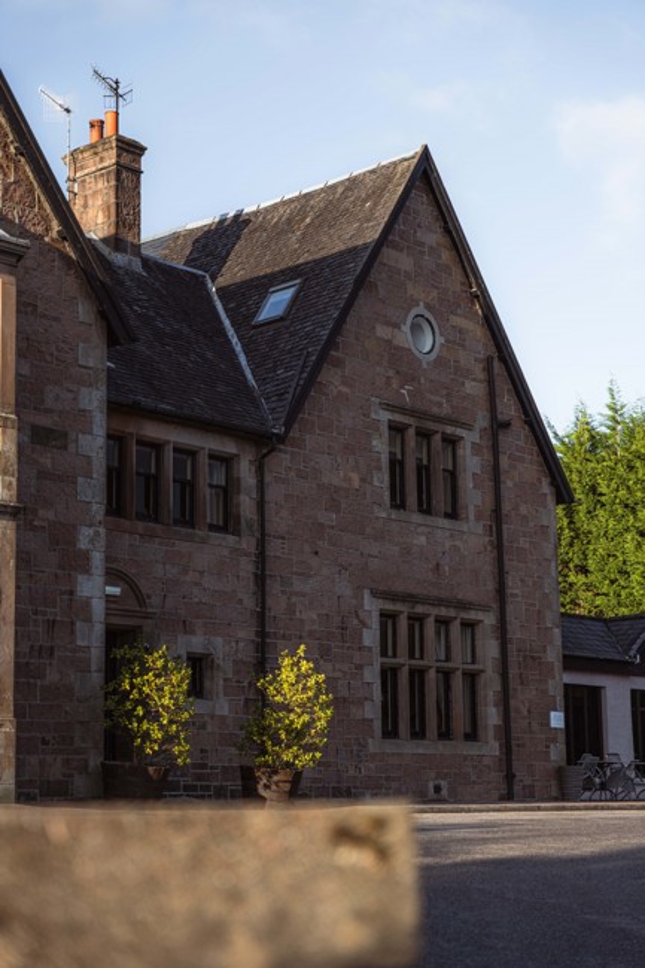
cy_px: 484
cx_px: 322
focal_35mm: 65
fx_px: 1758
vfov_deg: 30.8
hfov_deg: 20.8
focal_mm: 65.4
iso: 160
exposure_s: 1/400
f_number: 2.8
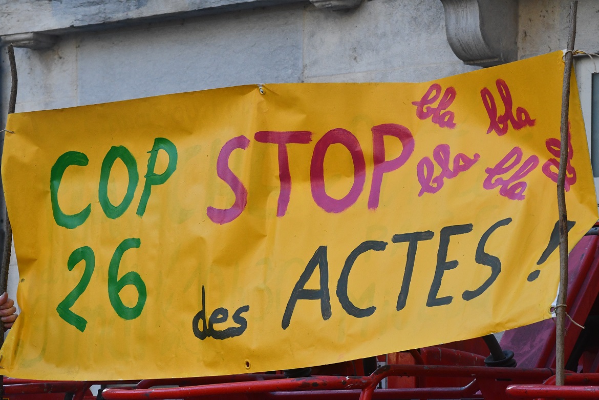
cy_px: 200
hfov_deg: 14.9
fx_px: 2296
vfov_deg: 9.9
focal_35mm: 138
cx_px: 300
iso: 2500
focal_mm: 92
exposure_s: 1/640
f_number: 13
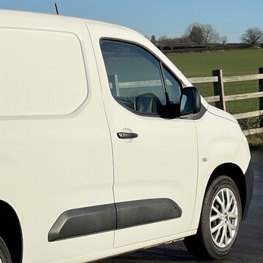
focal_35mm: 106
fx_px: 911
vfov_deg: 16.4
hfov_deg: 16.0
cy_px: 129
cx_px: -27
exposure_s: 1/3195
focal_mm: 6
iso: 25
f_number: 2
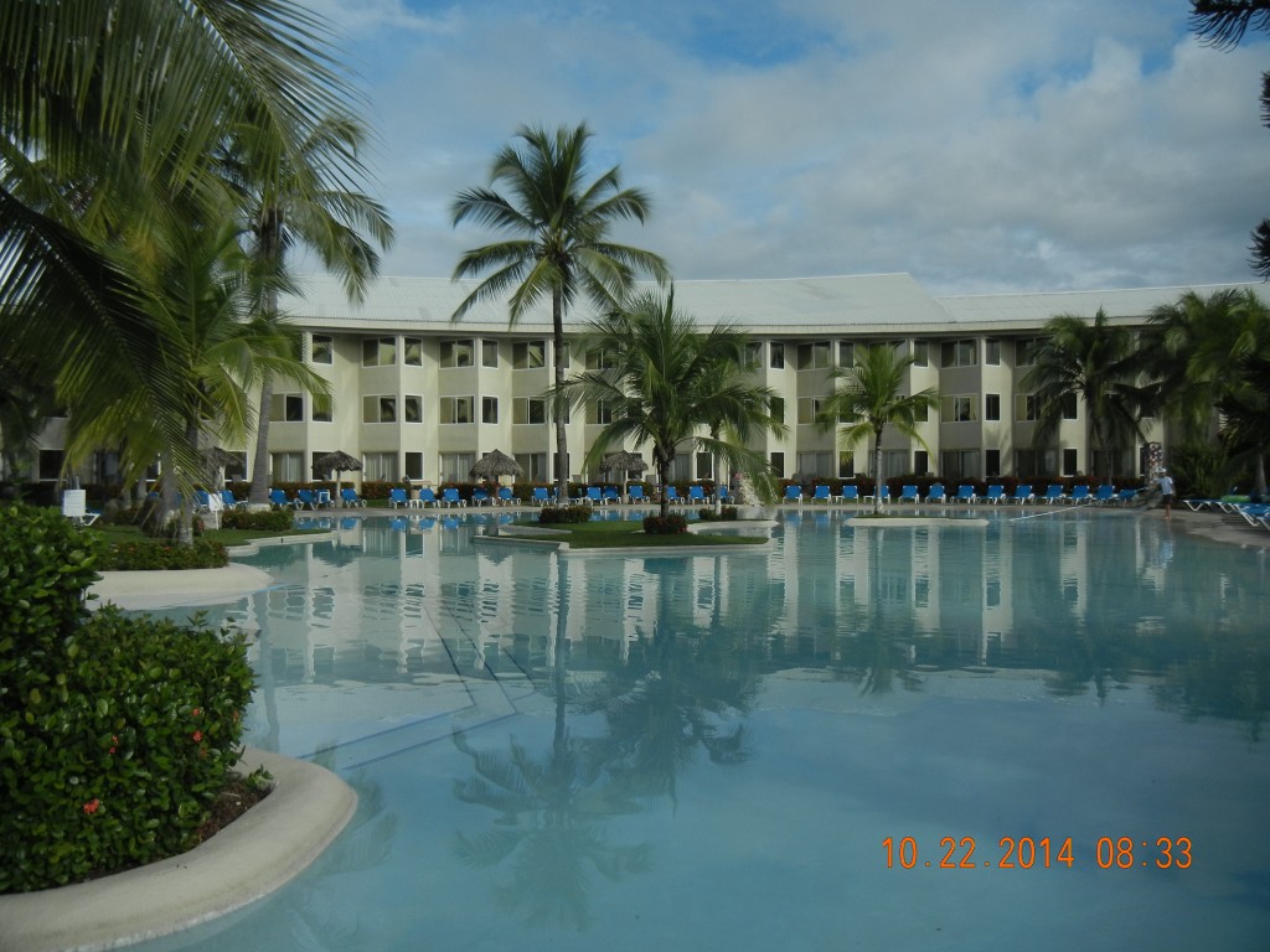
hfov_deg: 60.0
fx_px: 1101
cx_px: 635
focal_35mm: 30
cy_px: 476
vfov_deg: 46.8
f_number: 7
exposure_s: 1/667
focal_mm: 5.4
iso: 160
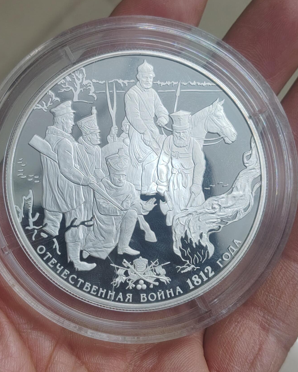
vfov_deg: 34.7
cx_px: 150
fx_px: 595
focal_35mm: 54
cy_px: 177
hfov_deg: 28.1
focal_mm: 4.84
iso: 435
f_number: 1.88
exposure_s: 1/100
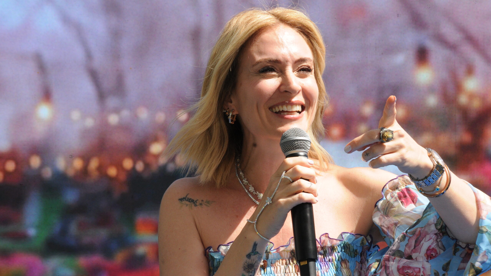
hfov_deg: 14.4
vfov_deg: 8.1
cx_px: 246
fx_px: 1947
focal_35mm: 150
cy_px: 158
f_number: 16
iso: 640
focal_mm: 95
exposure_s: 1/250
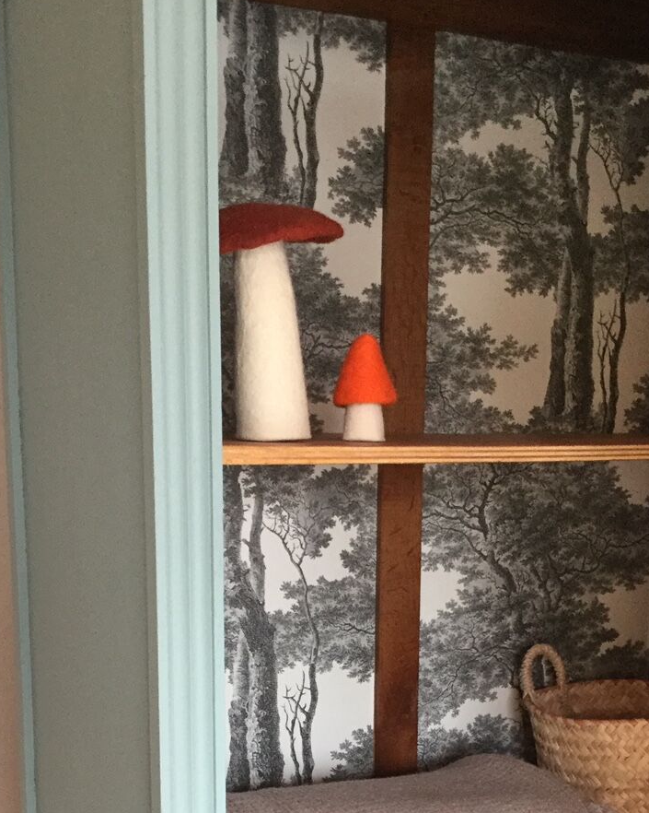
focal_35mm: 56
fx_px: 1345
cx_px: 362
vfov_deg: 32.3
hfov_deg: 27.1
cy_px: 697
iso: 125
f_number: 2.4
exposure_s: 1/33
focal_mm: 3.3
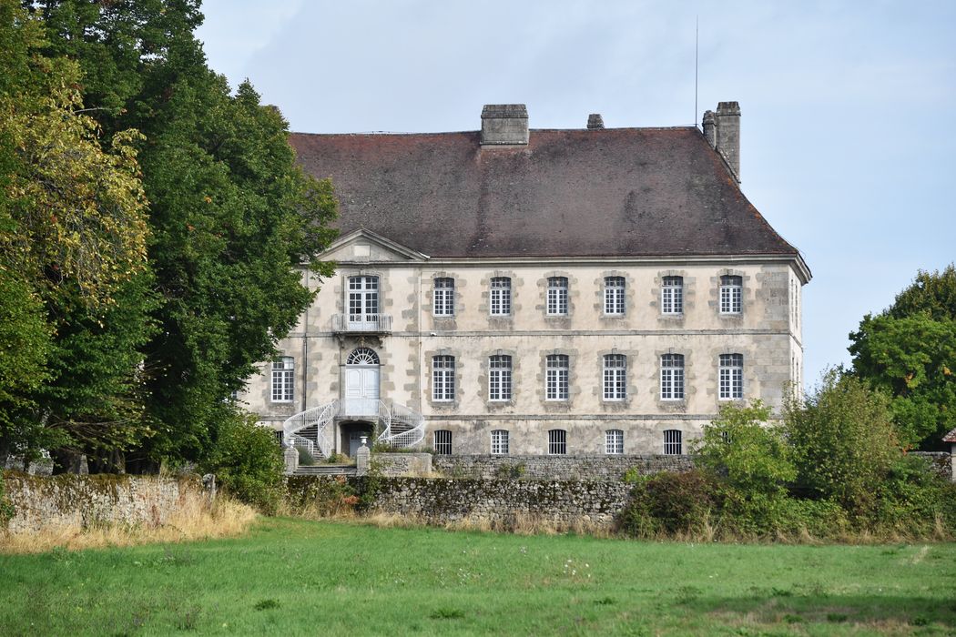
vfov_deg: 8.7
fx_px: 4182
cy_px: 318
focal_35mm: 158
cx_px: 478
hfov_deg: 13.0
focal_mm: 105
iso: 200
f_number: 6.3
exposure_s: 1/640
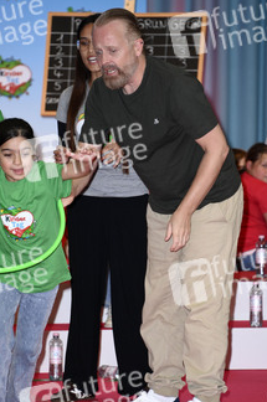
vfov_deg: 7.3
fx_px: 3169
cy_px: 215
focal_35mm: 284
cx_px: 119
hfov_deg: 4.8
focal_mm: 230
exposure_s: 1/200
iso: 1000
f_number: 5.6
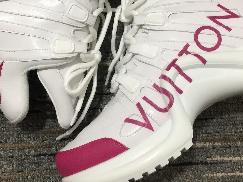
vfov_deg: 24.5
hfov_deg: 32.7
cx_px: 104
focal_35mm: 59
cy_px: 44
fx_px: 414
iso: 64
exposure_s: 1/33
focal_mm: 4.15
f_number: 2.2
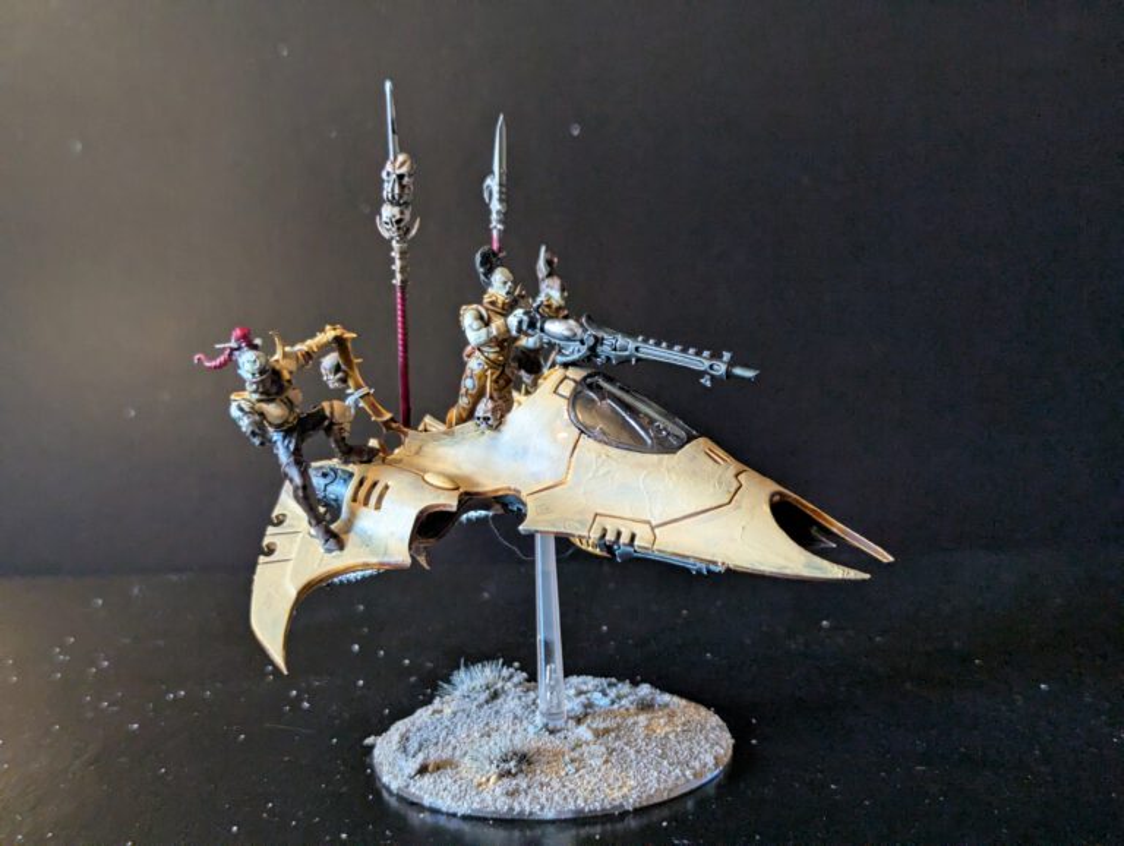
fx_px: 1561
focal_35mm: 48
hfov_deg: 39.6
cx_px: 562
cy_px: 423
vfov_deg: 30.3
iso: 713
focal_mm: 6.81
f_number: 1.85
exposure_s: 1/31.5
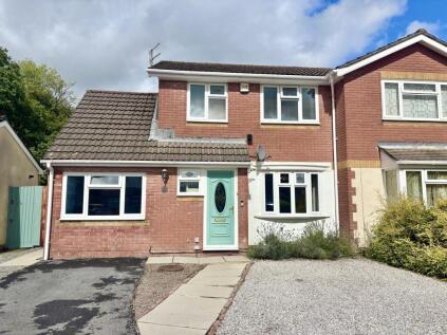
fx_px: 336
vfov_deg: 53.0
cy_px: 168
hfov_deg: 67.3
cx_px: 224
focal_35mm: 26
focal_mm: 5.96
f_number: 1.6
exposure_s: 1/6329
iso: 50
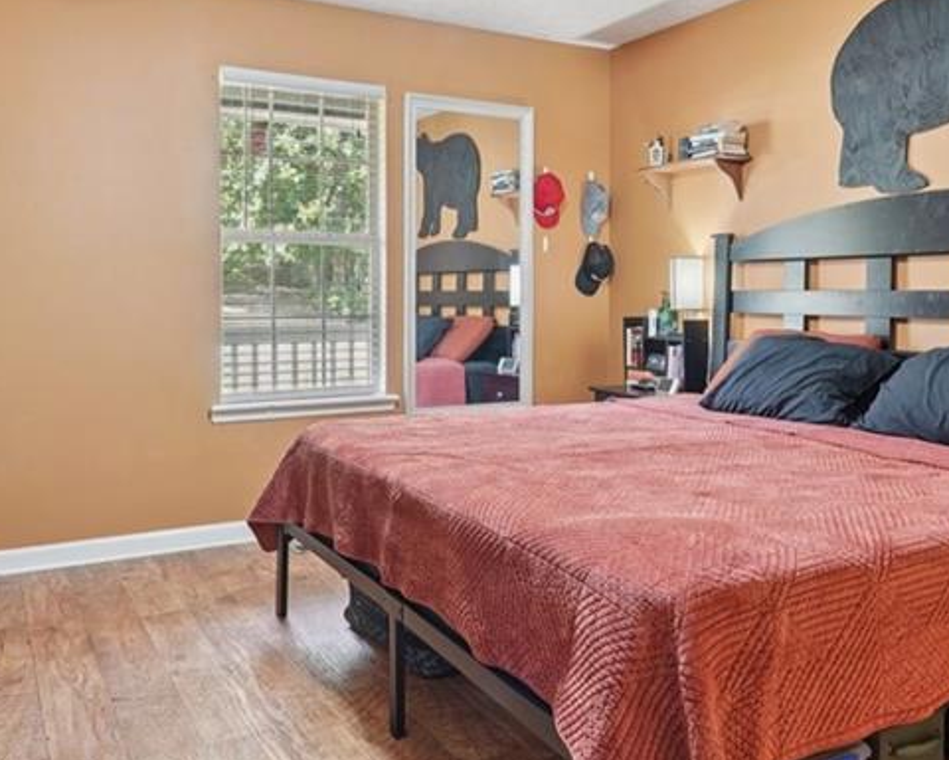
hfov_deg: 55.6
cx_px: 496
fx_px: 899
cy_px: 306
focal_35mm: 32
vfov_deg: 45.6
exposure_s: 1/6
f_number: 8
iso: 800
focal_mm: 16
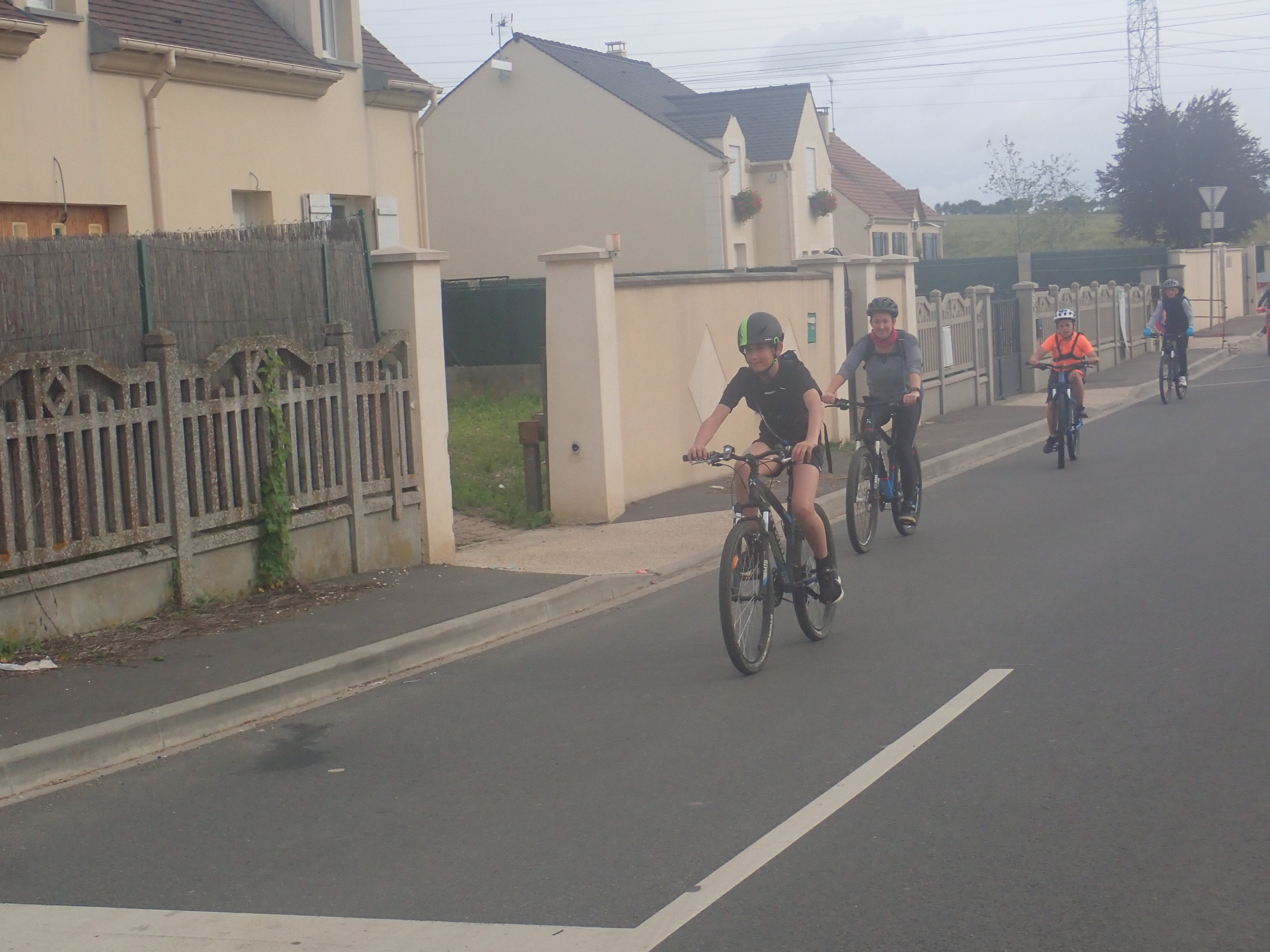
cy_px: 476
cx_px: 635
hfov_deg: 31.7
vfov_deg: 24.0
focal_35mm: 61
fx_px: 2238
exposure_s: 1/800
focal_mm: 11.01
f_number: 5
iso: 200
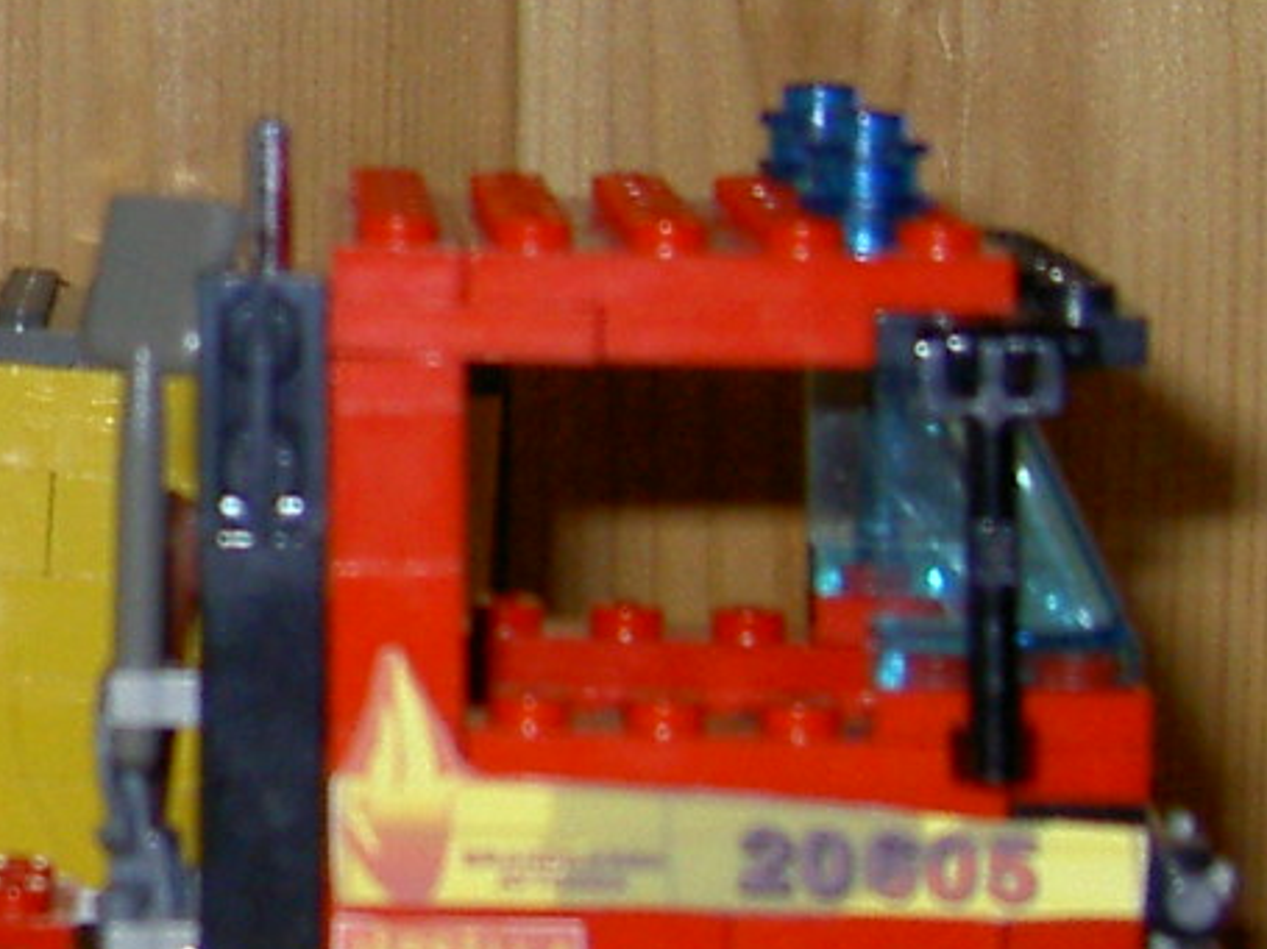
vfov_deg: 9.7
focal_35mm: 153
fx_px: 5599
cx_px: -866
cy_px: 209
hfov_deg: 12.1
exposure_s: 1/60
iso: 100
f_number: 2.8
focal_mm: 5.6
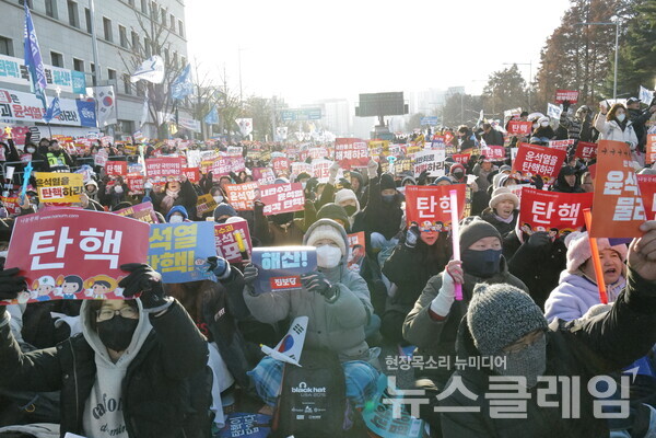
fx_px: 510
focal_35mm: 28
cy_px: 219
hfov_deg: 65.5
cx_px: 328
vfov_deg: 46.4
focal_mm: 28
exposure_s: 1/2000
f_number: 9
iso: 6400
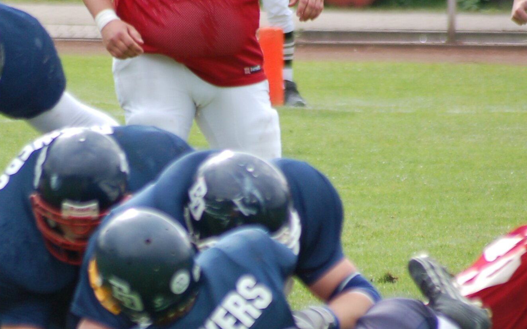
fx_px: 10884
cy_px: 272
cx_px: 203
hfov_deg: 2.8
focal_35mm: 758
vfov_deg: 1.7
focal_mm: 300
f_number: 5.6
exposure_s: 1/500
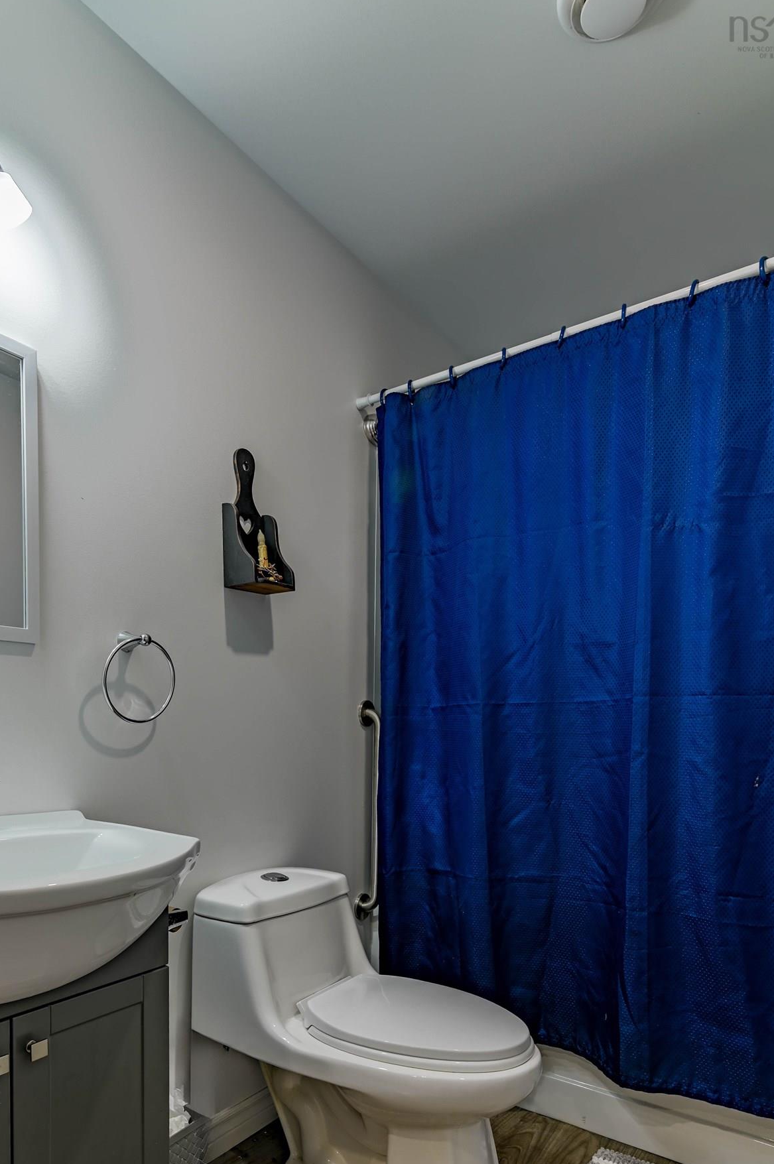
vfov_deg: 79.1
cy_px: 757
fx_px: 678
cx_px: 334
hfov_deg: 59.2
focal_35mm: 21
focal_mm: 16
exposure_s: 1/40
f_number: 8
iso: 100
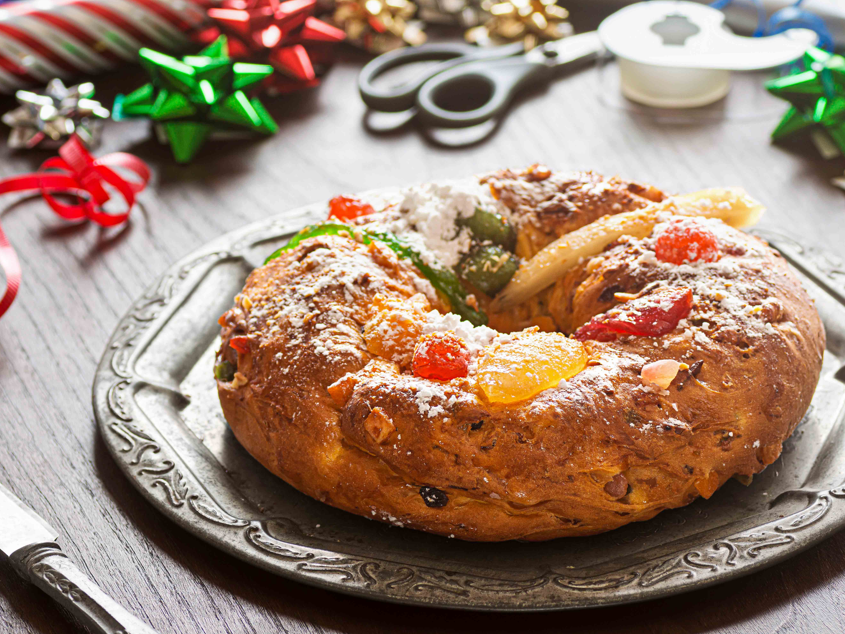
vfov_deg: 10.1
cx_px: 387
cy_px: 319
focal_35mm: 147
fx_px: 3588
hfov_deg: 13.4
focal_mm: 90
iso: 100
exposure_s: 1/4
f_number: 5.6
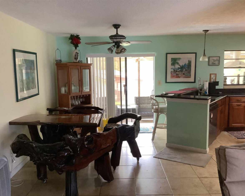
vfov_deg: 44.5
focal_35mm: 33
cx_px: 124
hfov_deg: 54.2
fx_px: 239
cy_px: 100
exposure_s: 1/60
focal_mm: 3.3
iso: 320
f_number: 2.4
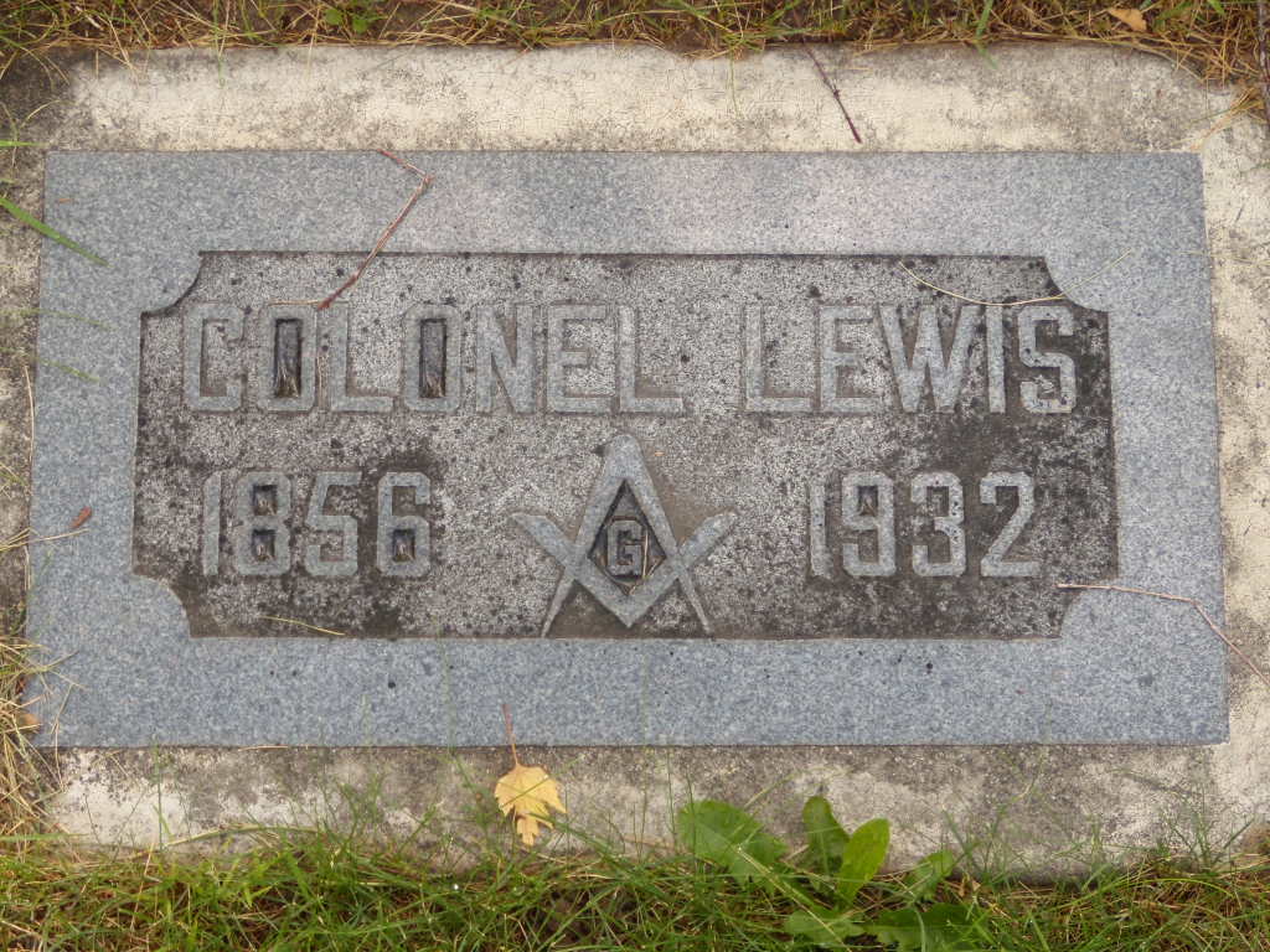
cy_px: 476
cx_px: 635
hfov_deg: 33.2
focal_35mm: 58
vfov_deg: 25.2
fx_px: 2128
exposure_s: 1/60
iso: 160
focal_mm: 10.4
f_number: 4
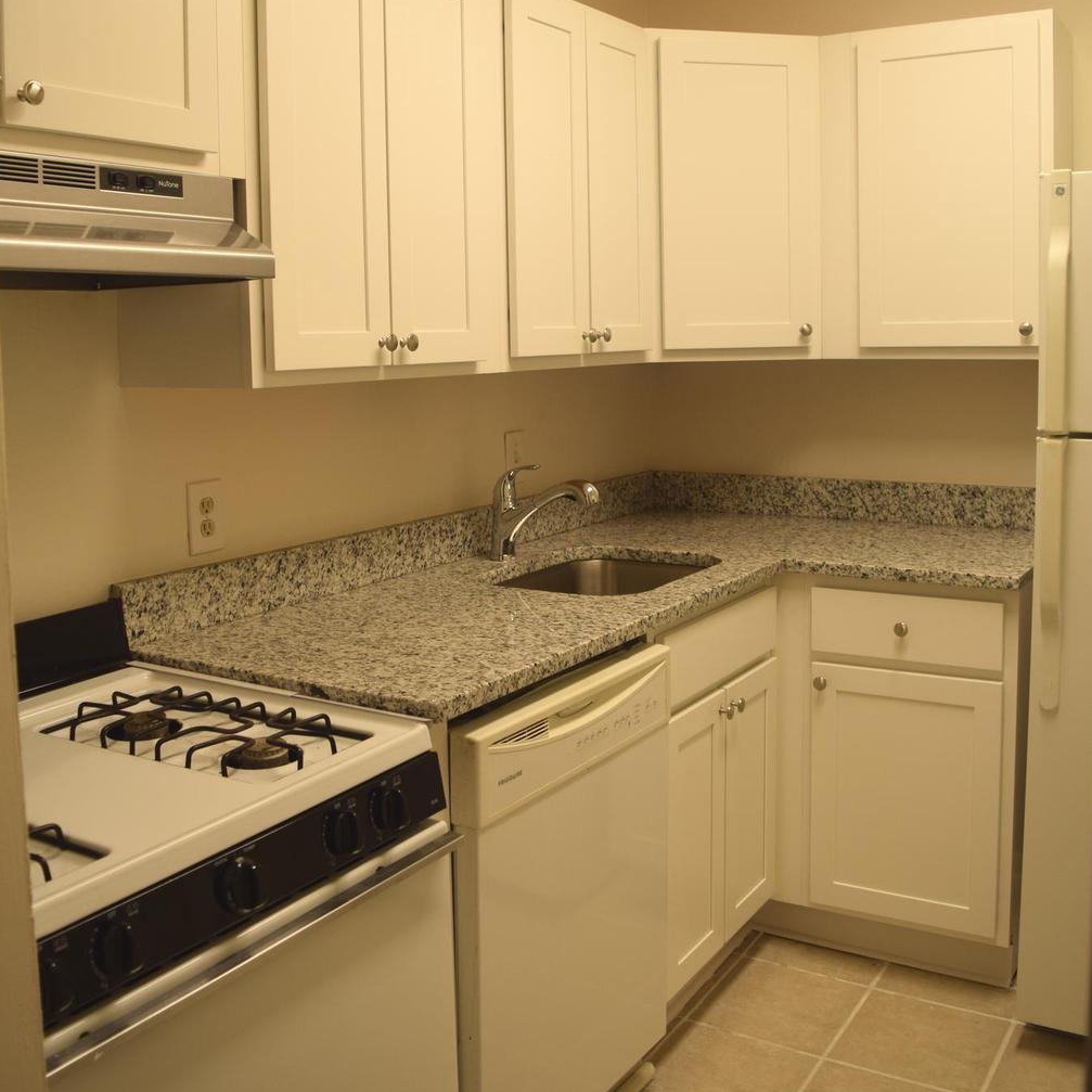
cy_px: 436
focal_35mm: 35
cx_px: 548
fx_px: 1249
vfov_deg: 46.9
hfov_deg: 47.2
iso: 400
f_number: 4.5
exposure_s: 1/80
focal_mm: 18
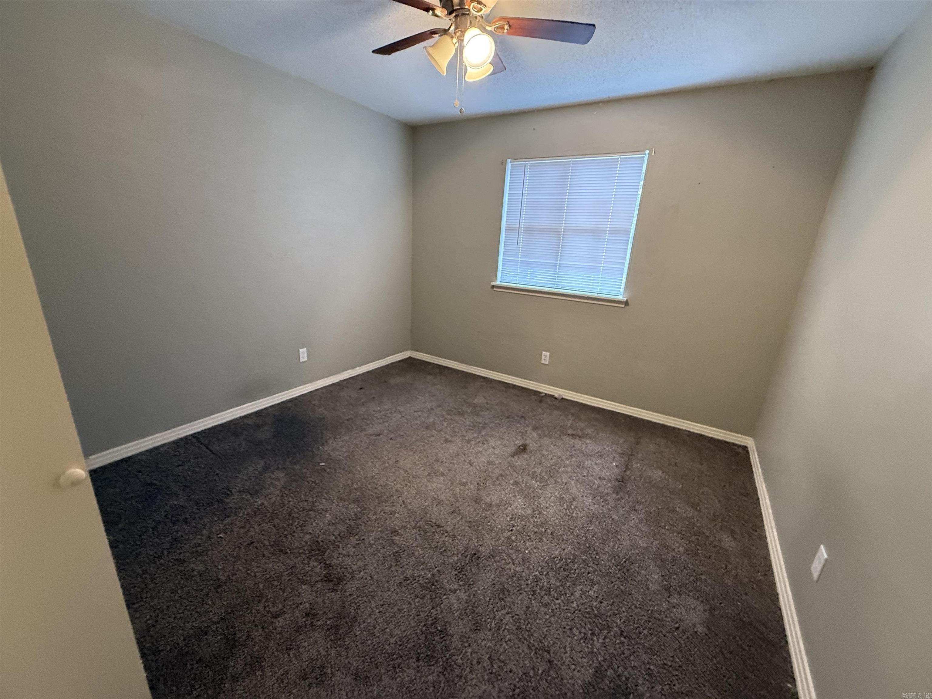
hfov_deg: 102.1
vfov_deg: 85.7
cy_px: 350
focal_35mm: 14
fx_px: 377
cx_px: 466
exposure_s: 1/60
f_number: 2.2
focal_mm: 2.22
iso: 500
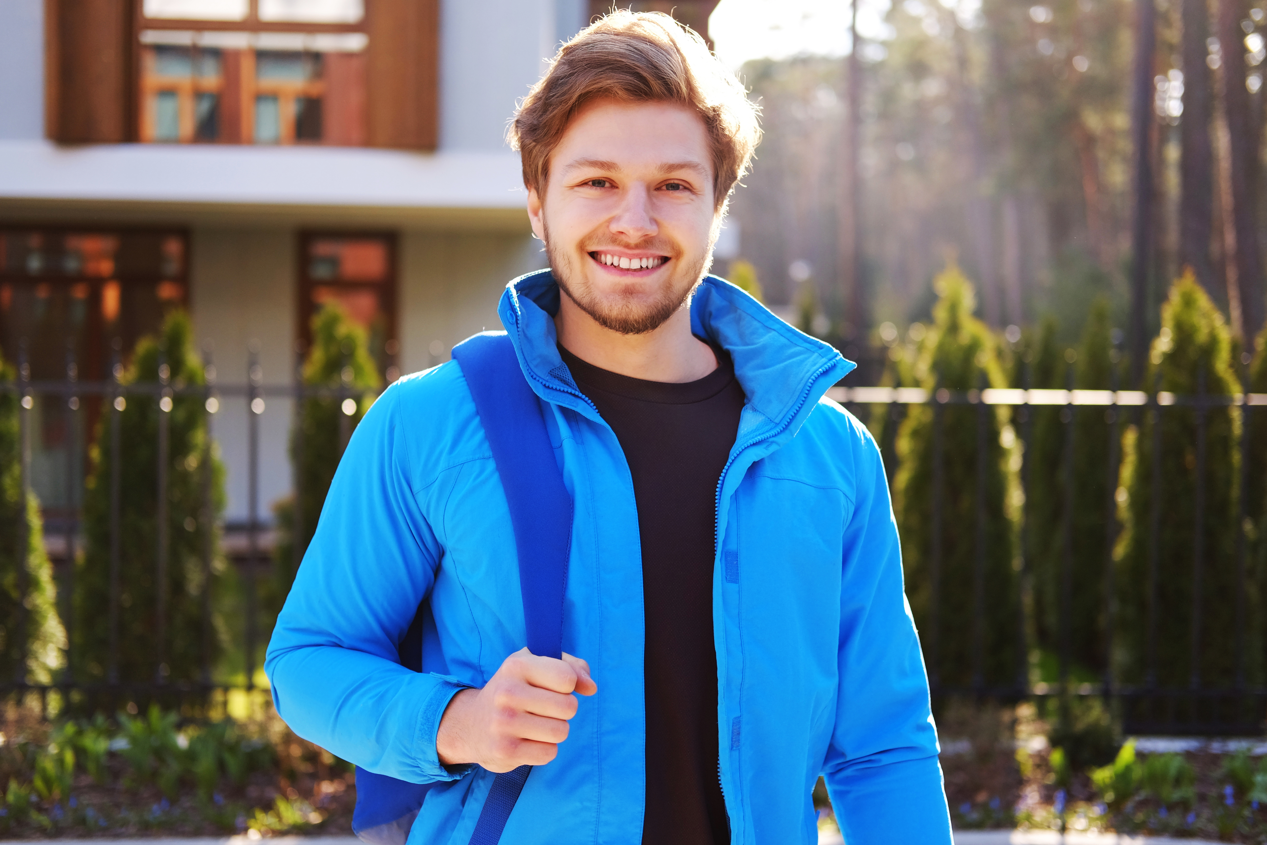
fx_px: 1865
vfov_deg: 25.5
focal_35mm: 53
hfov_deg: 37.5
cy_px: 422
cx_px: 634
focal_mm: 35
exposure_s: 1/1000
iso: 320
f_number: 2
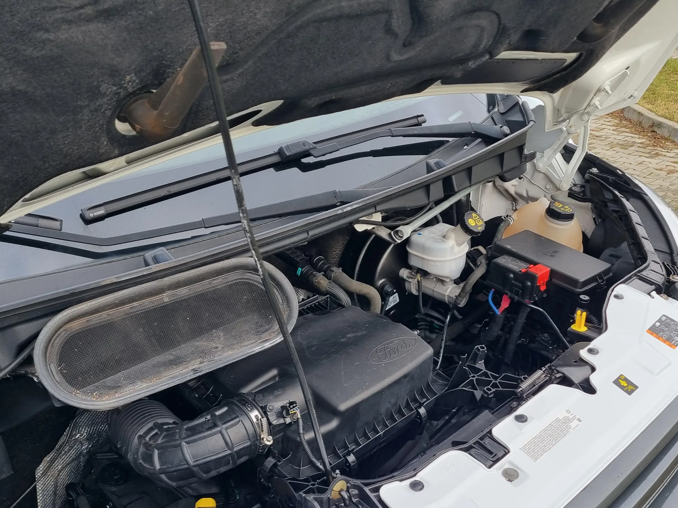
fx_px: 705
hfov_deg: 51.3
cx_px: 353
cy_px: 341
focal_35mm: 36
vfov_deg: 39.2
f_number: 1.8
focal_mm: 5.4
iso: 50
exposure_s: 1/316
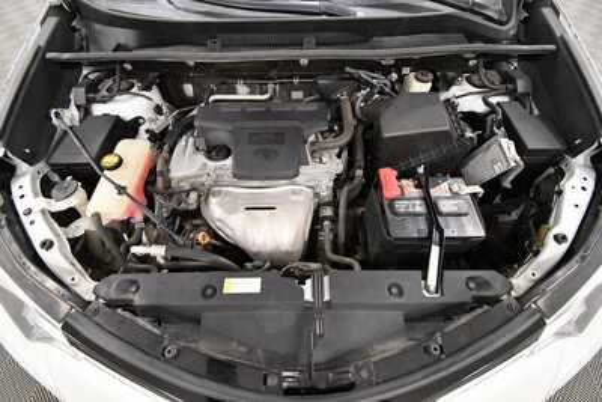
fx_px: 251
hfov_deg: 100.4
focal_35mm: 15
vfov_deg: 77.4
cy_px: 201
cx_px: 301
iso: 2200
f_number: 4.5
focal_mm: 10
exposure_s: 1/125
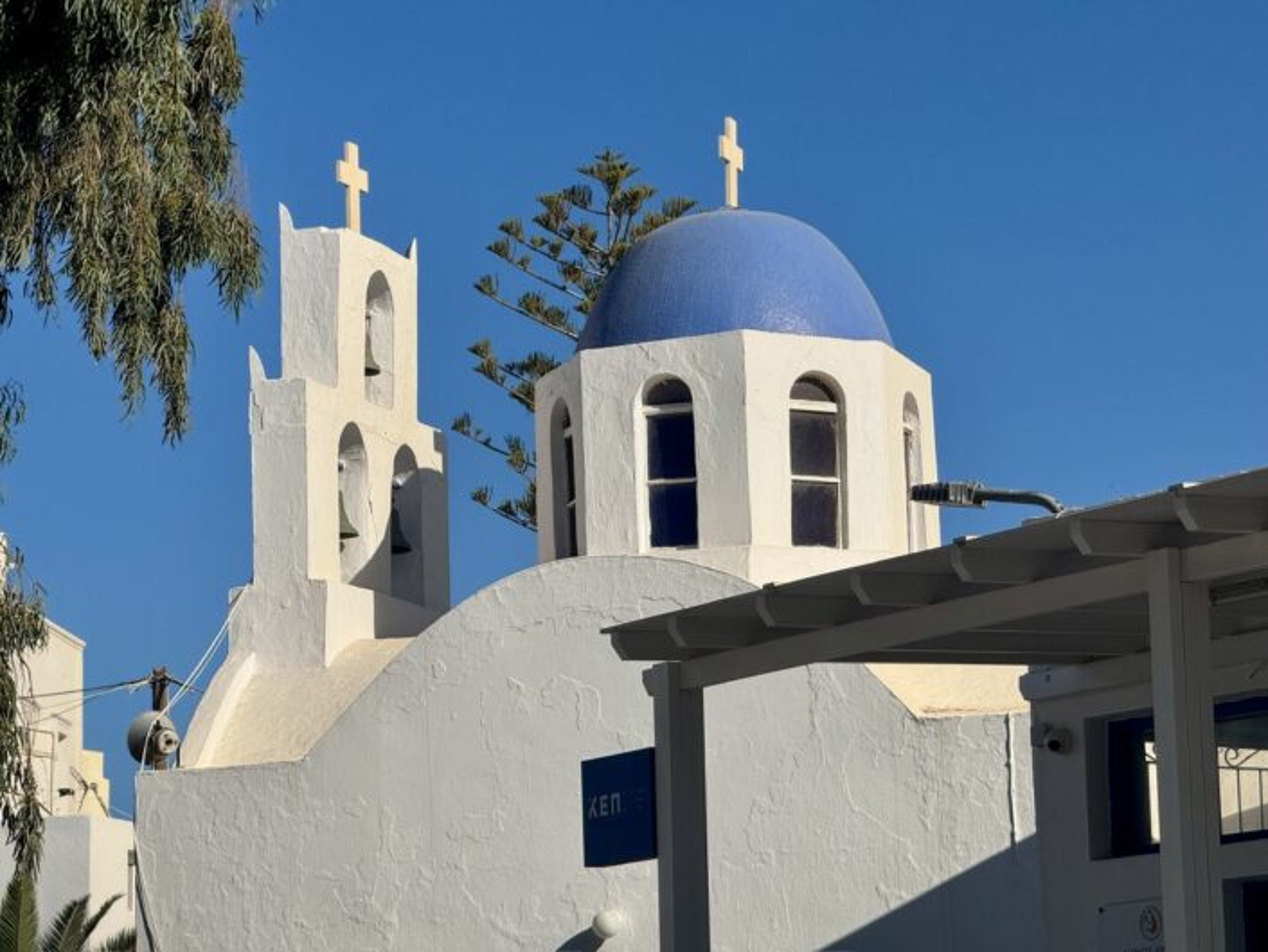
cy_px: 476
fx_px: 4396
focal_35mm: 120
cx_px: 634
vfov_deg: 12.4
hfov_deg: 16.4
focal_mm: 15.66
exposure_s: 1/4651
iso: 50
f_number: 2.8
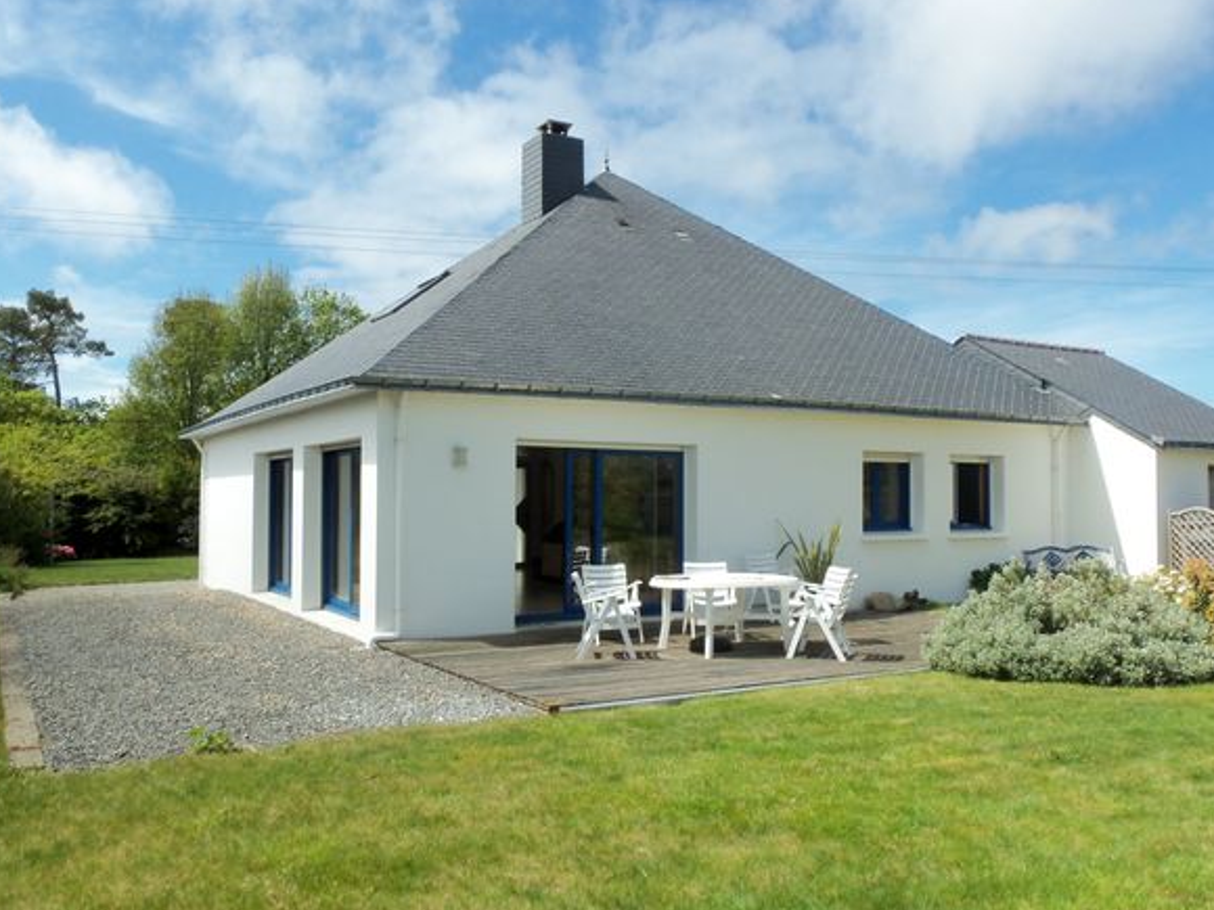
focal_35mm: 30
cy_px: 460
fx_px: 1052
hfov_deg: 60.0
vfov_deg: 46.8
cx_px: 603
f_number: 8.6
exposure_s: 1/125
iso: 80
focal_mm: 5.2
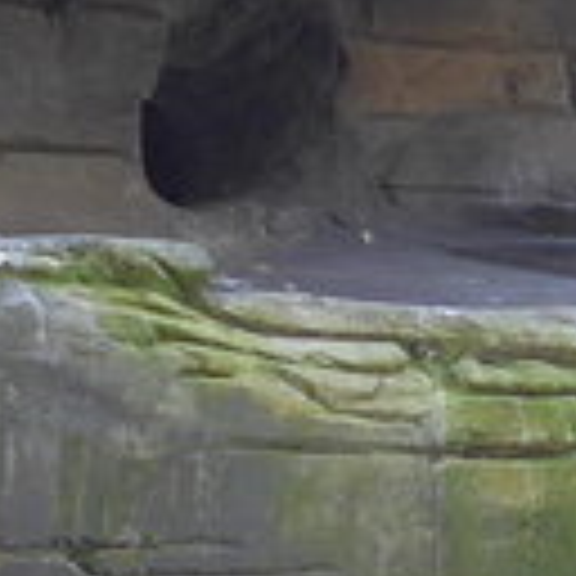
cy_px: 864
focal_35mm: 405
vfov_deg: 4.3
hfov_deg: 4.3
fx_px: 7624
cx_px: 986
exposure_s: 1/60
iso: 125
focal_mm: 10.1
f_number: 3.2
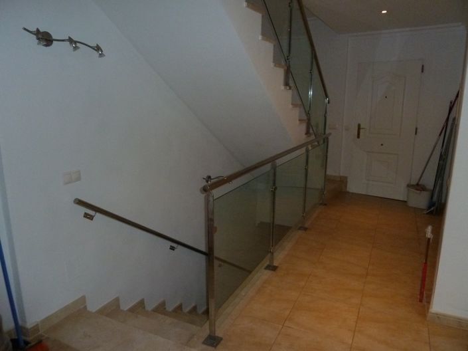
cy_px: 176
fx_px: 338
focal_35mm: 25
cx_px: 234
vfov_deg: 54.8
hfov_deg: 69.4
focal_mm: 4.1
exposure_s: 1/125
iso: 400
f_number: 3.3
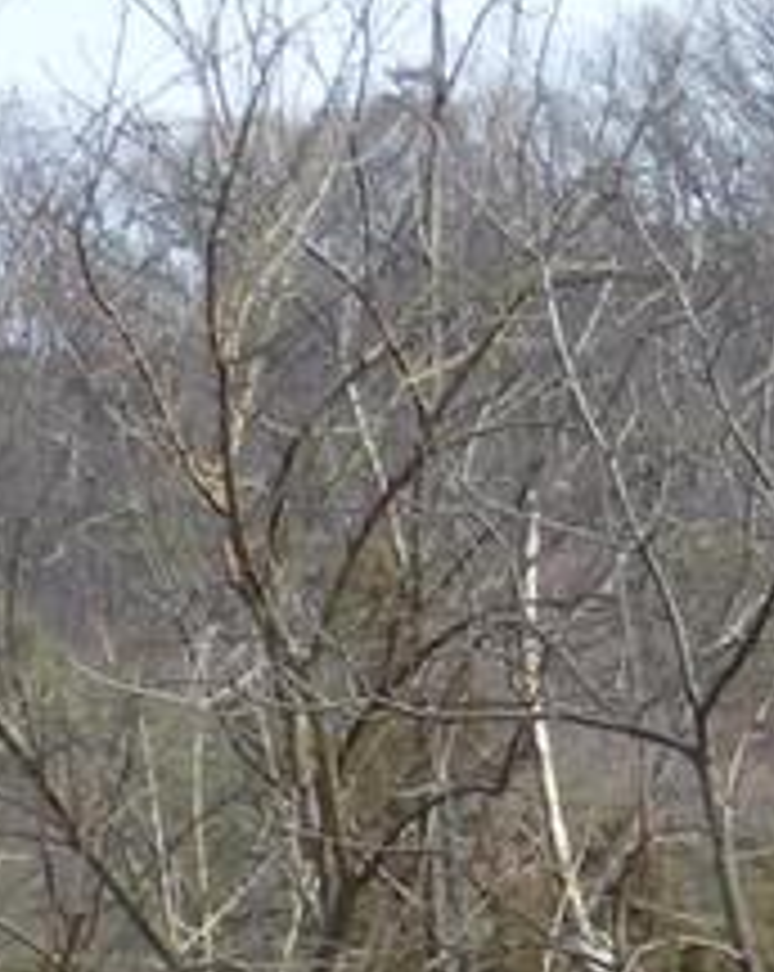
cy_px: 2372
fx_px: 13669
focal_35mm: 476
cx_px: 2772
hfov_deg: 3.1
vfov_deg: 4.0
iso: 100
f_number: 4.5
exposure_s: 1/250
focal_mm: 13.1
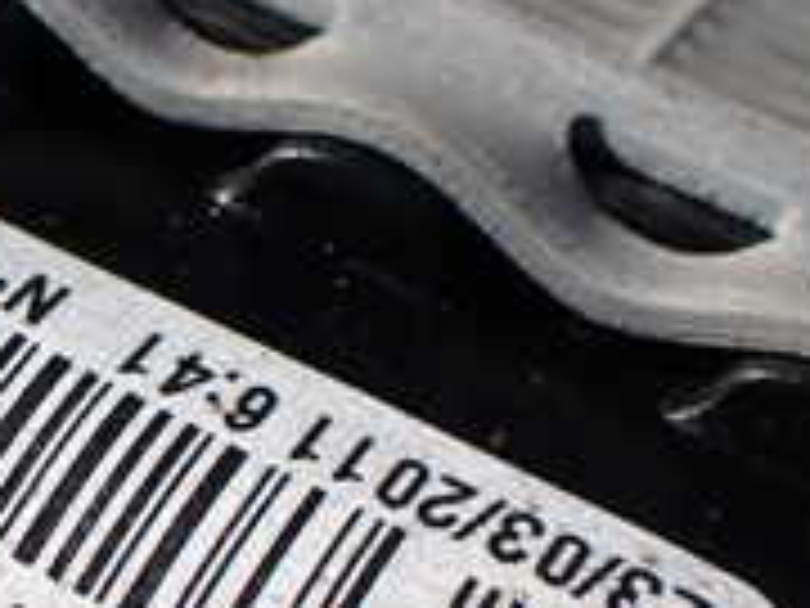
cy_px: 531
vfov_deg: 14.7
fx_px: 2340
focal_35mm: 100
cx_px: -153
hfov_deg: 18.6
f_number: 9
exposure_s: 1/200
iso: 100
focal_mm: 5.4
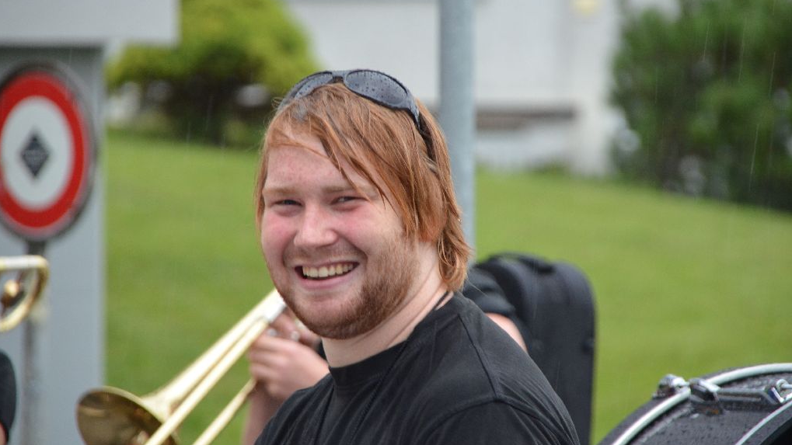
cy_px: 207
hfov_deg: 6.9
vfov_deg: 3.9
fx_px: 6615
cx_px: 395
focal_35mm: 315
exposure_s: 1/125
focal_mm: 200
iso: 1100
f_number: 6.3
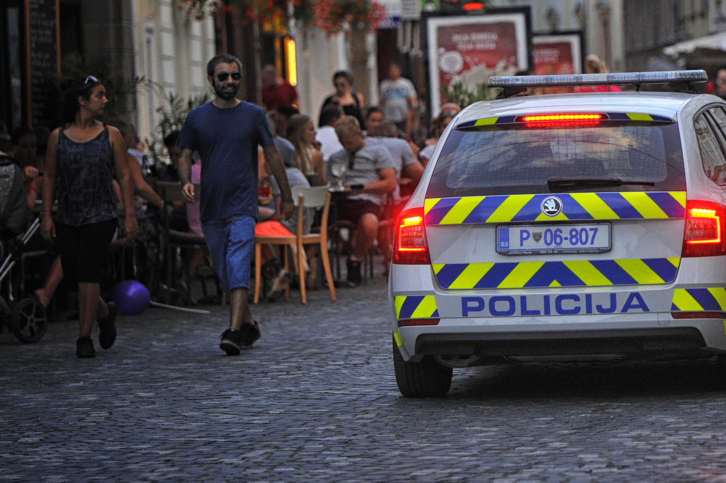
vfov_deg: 5.2
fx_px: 5361
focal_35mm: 266
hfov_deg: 7.7
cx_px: 599
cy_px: 91
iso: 1000
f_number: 2.8
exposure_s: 1/800
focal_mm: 145
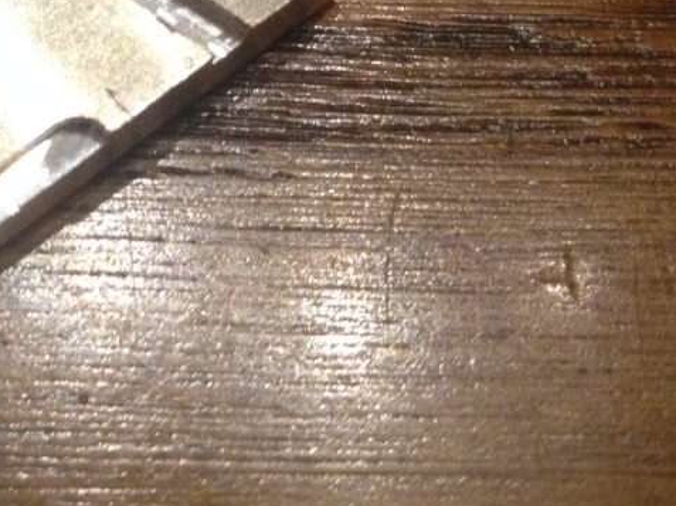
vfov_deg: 15.1
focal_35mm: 94
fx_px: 1834
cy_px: -122
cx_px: -150
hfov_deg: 19.6
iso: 250
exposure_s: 1/20
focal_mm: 4.28
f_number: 2.4
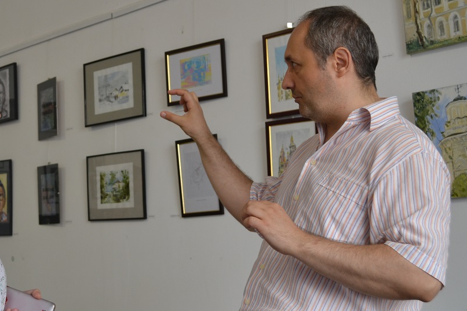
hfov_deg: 29.7
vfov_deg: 20.3
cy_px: 148
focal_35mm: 67
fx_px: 869
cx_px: 126
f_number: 4.8
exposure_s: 1/100
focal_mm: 30
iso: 400
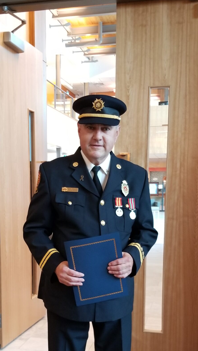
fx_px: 429
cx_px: 83
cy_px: 255
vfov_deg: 43.4
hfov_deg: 25.9
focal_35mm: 46
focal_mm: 4.25
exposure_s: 1/24
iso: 250
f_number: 1.7
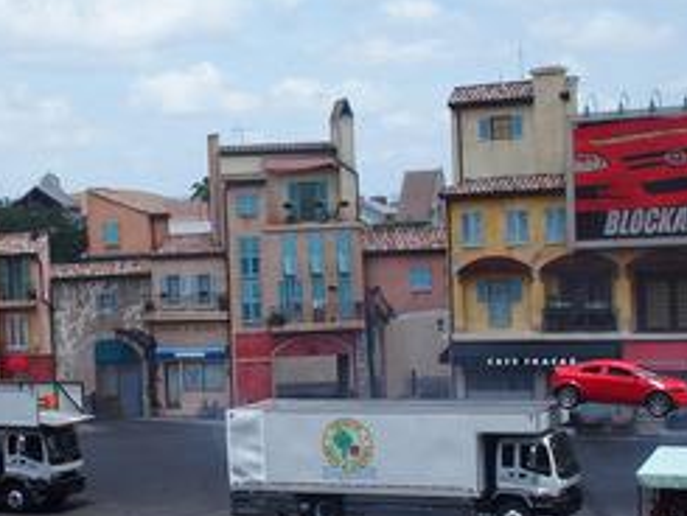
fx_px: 1529
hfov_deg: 24.6
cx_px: 76
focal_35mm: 77
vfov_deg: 19.1
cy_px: 311
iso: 100
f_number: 4
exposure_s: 1/1000
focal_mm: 9
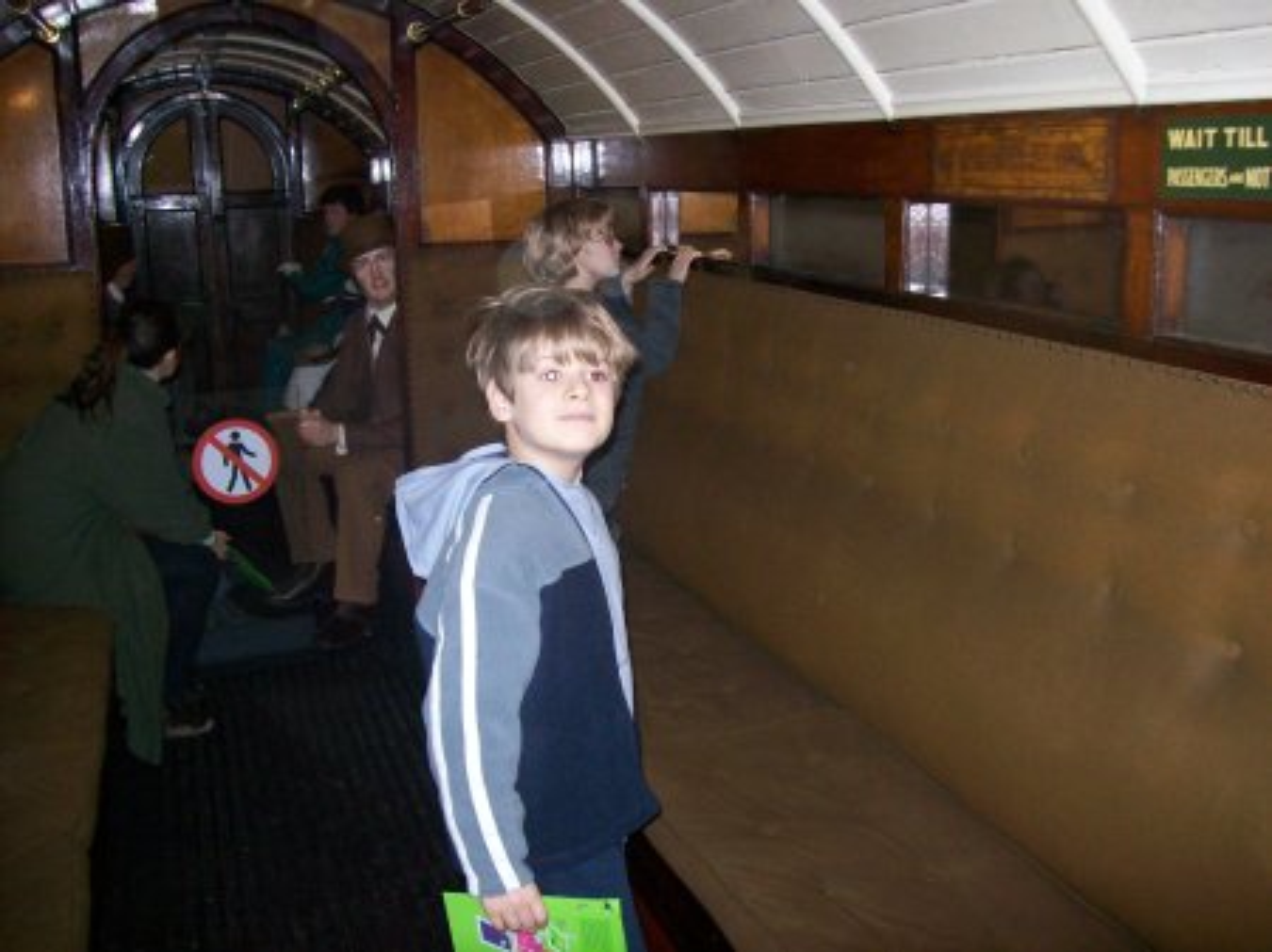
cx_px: 636
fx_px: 1322
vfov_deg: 39.6
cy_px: 476
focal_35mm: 36
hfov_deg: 51.4
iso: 200
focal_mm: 6
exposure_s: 1/64
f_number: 2.7
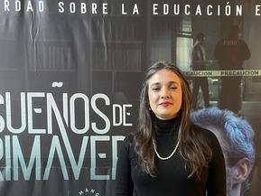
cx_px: 160
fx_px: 339
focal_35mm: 45
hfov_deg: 41.8
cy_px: 149
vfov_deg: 31.6
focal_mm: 5.1
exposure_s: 1/30
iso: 500
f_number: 1.6
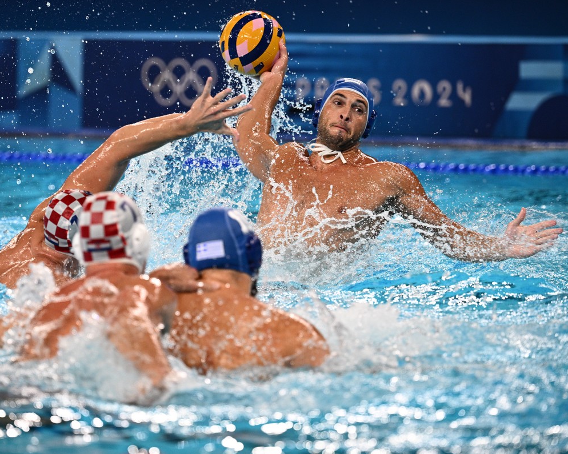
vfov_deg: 5.7
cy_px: 227
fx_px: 4572
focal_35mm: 272
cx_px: 268
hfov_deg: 7.1
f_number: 4
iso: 1600
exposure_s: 1/1000
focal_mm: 240
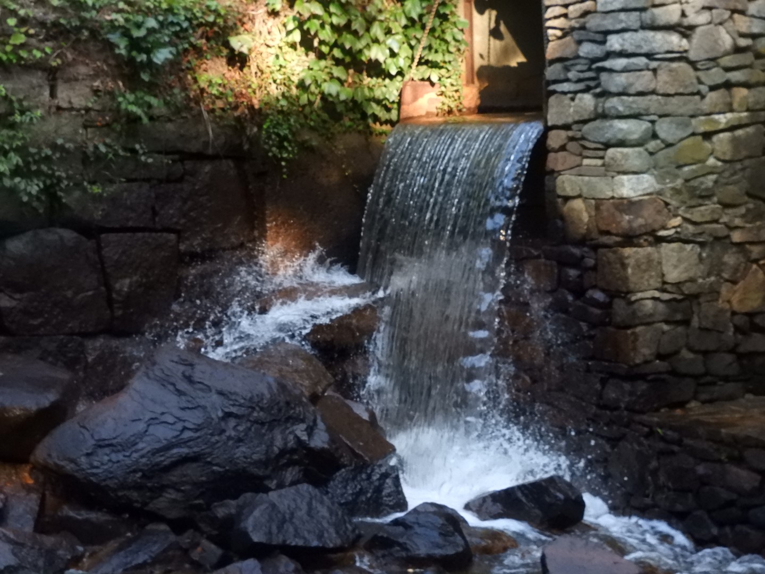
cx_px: 382
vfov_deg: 14.1
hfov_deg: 18.7
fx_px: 2320
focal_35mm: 105
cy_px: 287
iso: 1600
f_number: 4.8
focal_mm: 18.8
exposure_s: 1/500
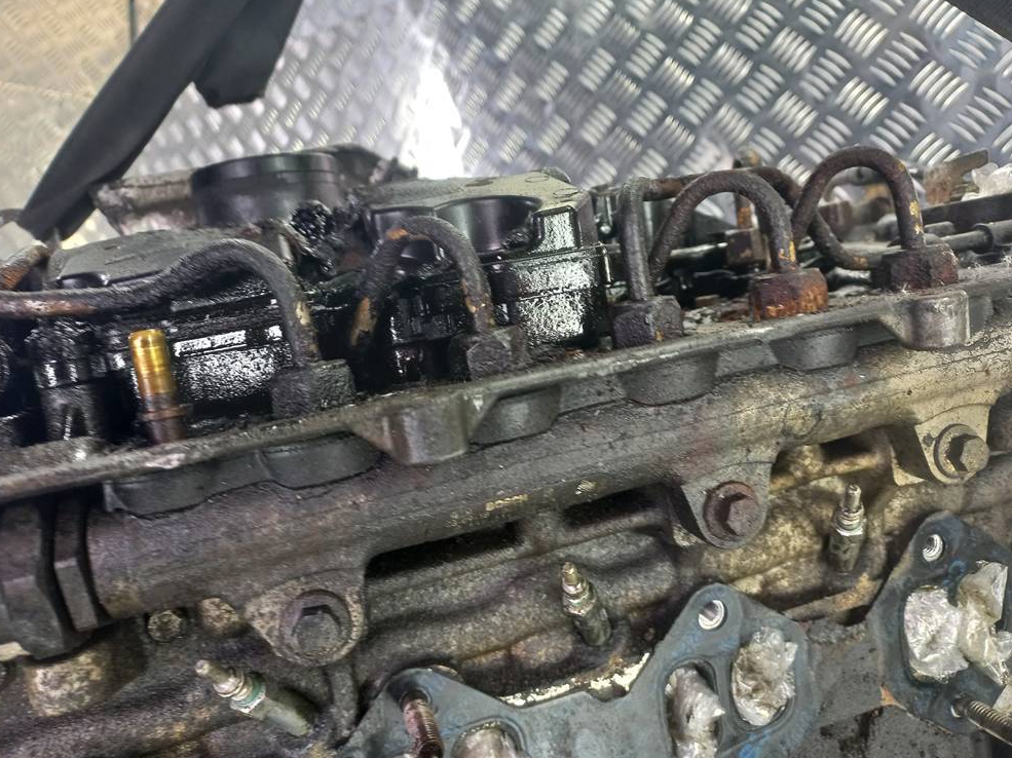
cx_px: 516
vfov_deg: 53.0
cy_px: 372
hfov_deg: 67.3
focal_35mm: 26
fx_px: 760
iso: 125
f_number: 1.8
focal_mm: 4.6
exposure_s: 1/50
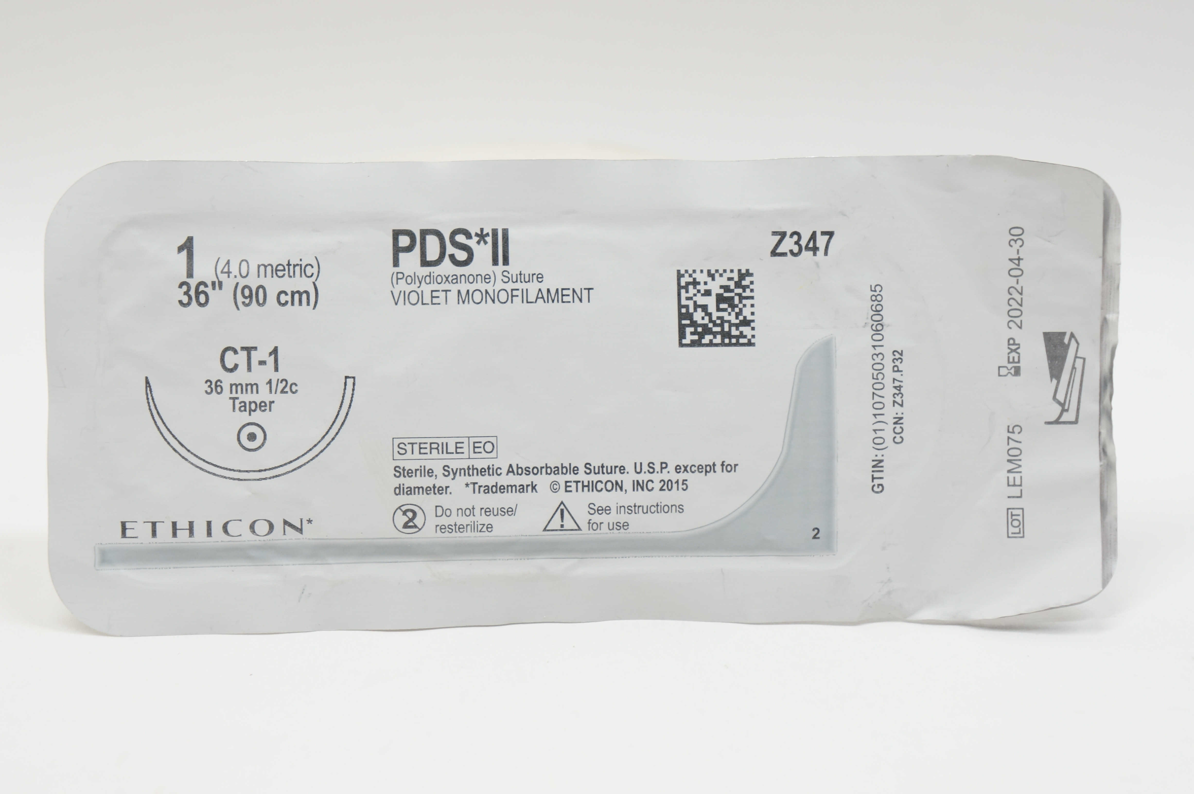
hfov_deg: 26.5
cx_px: 597
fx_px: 2535
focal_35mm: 76
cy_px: 397
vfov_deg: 17.8
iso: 400
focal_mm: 51
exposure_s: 1/50
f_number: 6.3
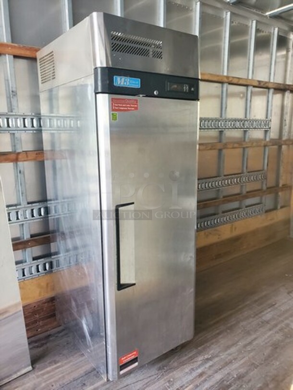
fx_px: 293
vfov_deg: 67.3
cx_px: 146
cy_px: 195
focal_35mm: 26
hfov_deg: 53.1
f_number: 2.4
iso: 320
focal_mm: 4.3
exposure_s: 1/50
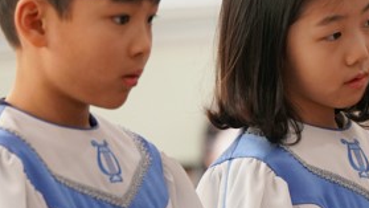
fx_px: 6615
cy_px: 211
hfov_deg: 3.2
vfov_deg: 1.8
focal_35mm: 676
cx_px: 272
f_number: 4
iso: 1000
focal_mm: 200
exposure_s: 1/250
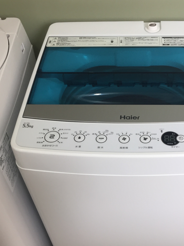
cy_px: 157
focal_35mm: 43
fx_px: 305
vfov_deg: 43.4
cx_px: 127
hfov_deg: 33.2
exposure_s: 1/33
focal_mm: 4.15
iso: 32
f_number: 2.2
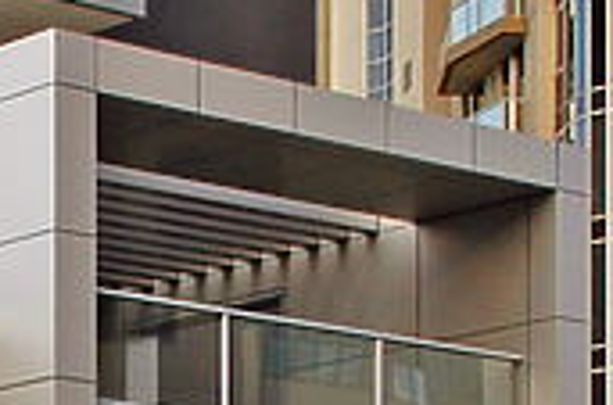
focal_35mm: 174
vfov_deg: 7.7
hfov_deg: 11.4
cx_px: -262
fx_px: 2955
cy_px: 599
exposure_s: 1/160
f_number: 6.3
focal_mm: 22
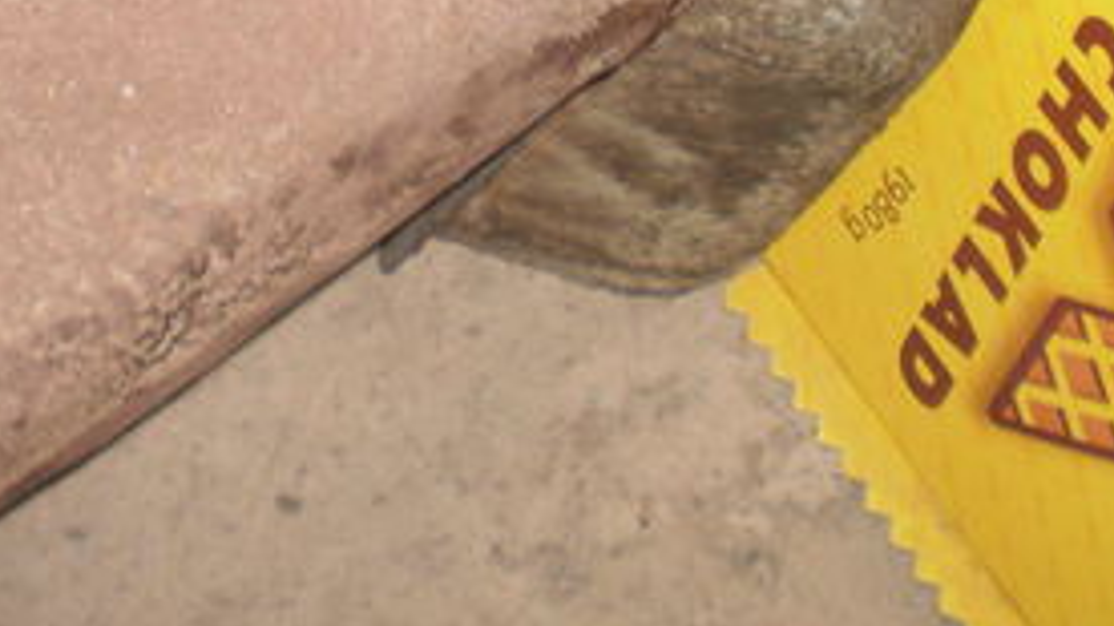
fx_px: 2687
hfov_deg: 23.2
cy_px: -178
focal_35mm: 91
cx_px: 307
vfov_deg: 12.9
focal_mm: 6.3
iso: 125
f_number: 3.1
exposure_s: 1/30
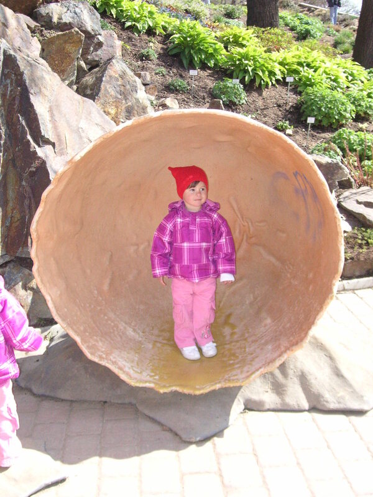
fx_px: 632
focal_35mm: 44
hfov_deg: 32.9
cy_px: 248
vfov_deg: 42.9
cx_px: 186
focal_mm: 7.3
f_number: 3.1
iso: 160
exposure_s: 1/750
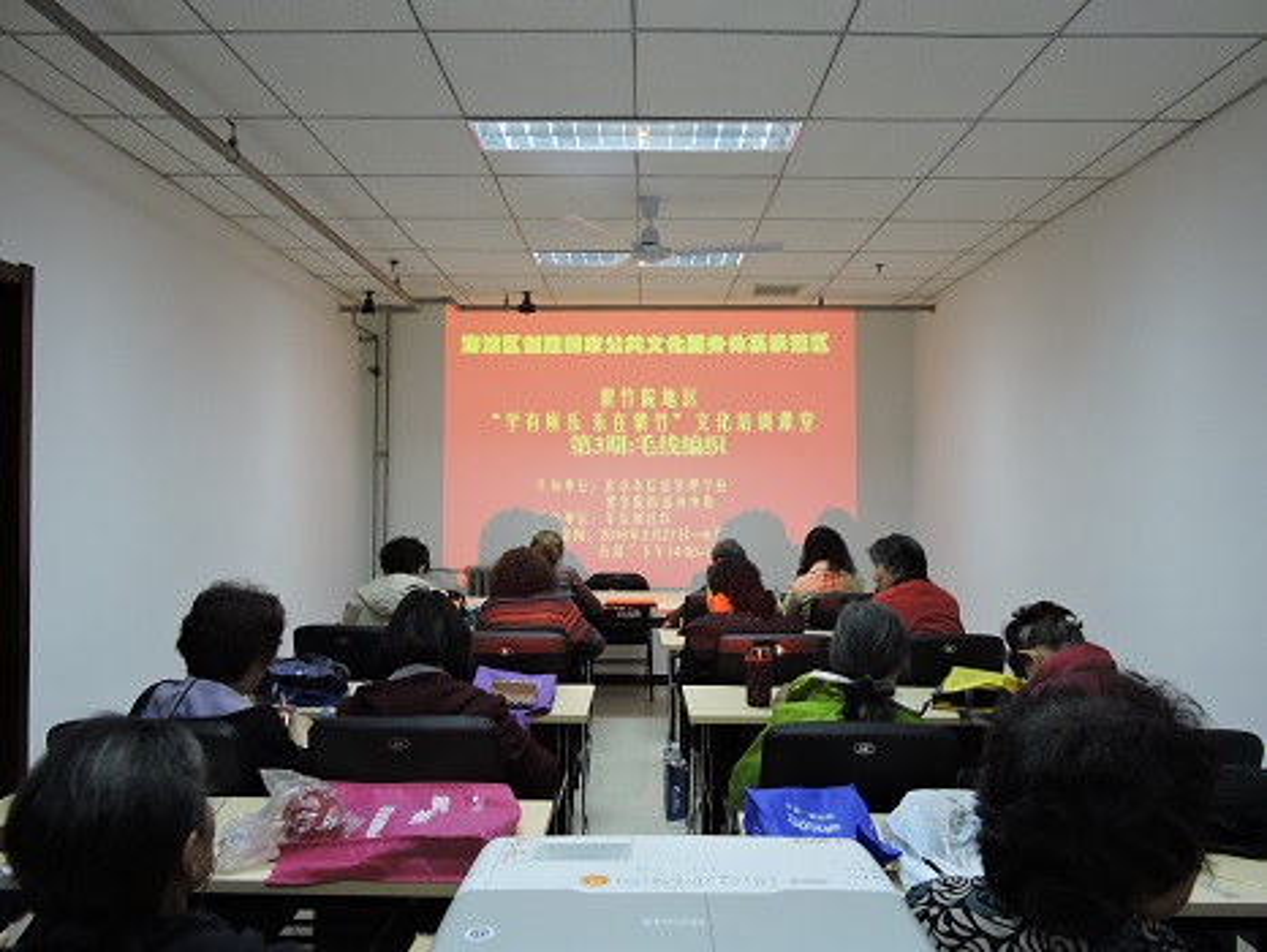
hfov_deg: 71.6
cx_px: 634
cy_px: 476
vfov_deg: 56.9
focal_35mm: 24
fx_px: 879
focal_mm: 4.3
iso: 320
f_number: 3.3
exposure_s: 1/30
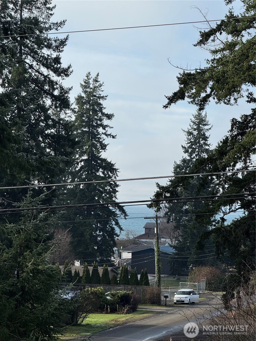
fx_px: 1183
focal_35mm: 120
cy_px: 170
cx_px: 128
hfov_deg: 12.3
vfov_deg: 16.4
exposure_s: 1/1318
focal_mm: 15.66
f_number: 2.8
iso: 50
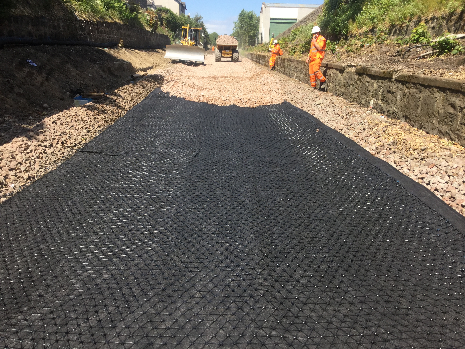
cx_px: 232
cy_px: 174
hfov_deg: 58.4
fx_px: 416
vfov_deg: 45.4
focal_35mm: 31
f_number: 2.4
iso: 25
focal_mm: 3.3
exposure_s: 1/637
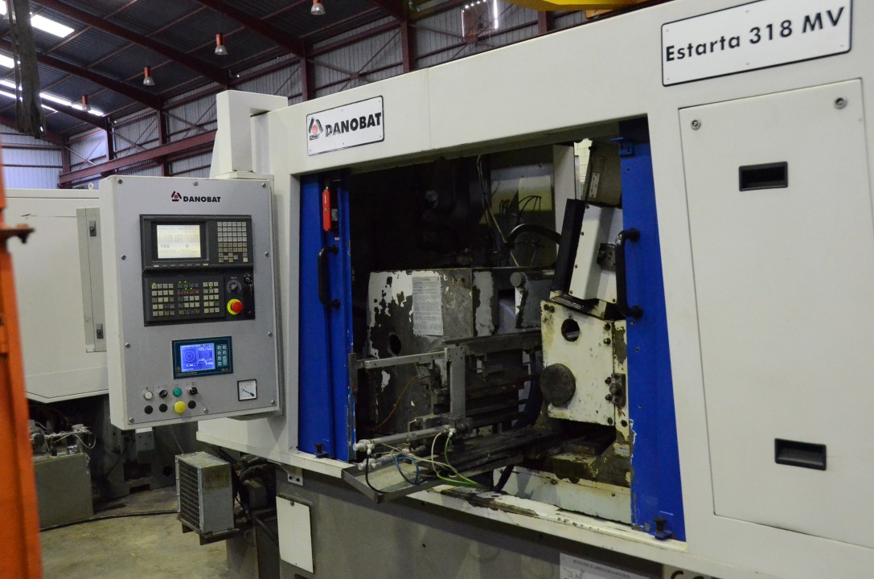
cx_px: 437
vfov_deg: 39.8
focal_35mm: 33
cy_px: 290
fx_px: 800
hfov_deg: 57.3
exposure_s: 1/125
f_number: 5.6
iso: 6400
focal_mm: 22
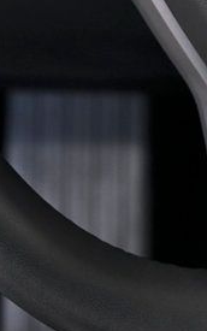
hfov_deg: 7.7
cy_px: 36
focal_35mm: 167
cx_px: 343
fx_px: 1507
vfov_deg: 12.4
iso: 2000
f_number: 5
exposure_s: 1/200
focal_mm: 44
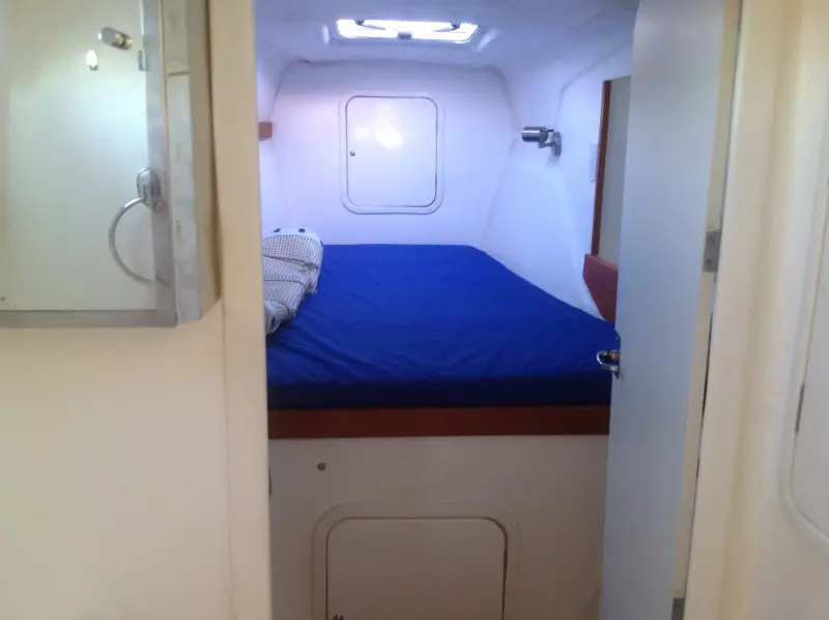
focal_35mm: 35
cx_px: 414
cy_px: 310
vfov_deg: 40.6
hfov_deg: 52.7
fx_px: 837
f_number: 2.4
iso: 100
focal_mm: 4.28
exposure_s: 1/15
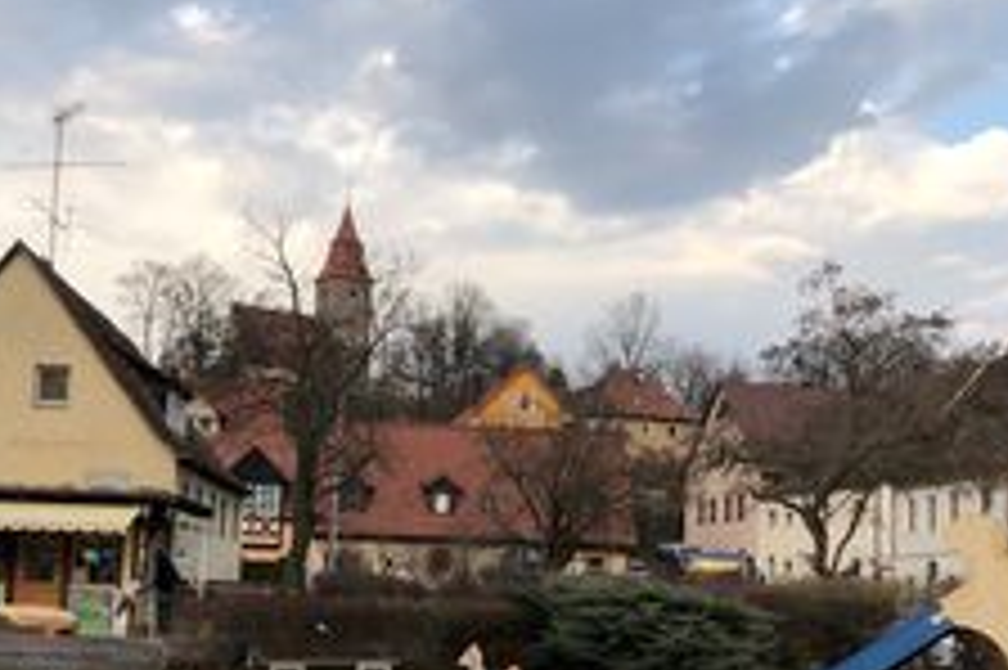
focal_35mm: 49
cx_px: 398
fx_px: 1371
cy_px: 465
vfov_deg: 27.3
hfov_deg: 40.2
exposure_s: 1/392
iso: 20
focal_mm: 3.99
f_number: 1.8
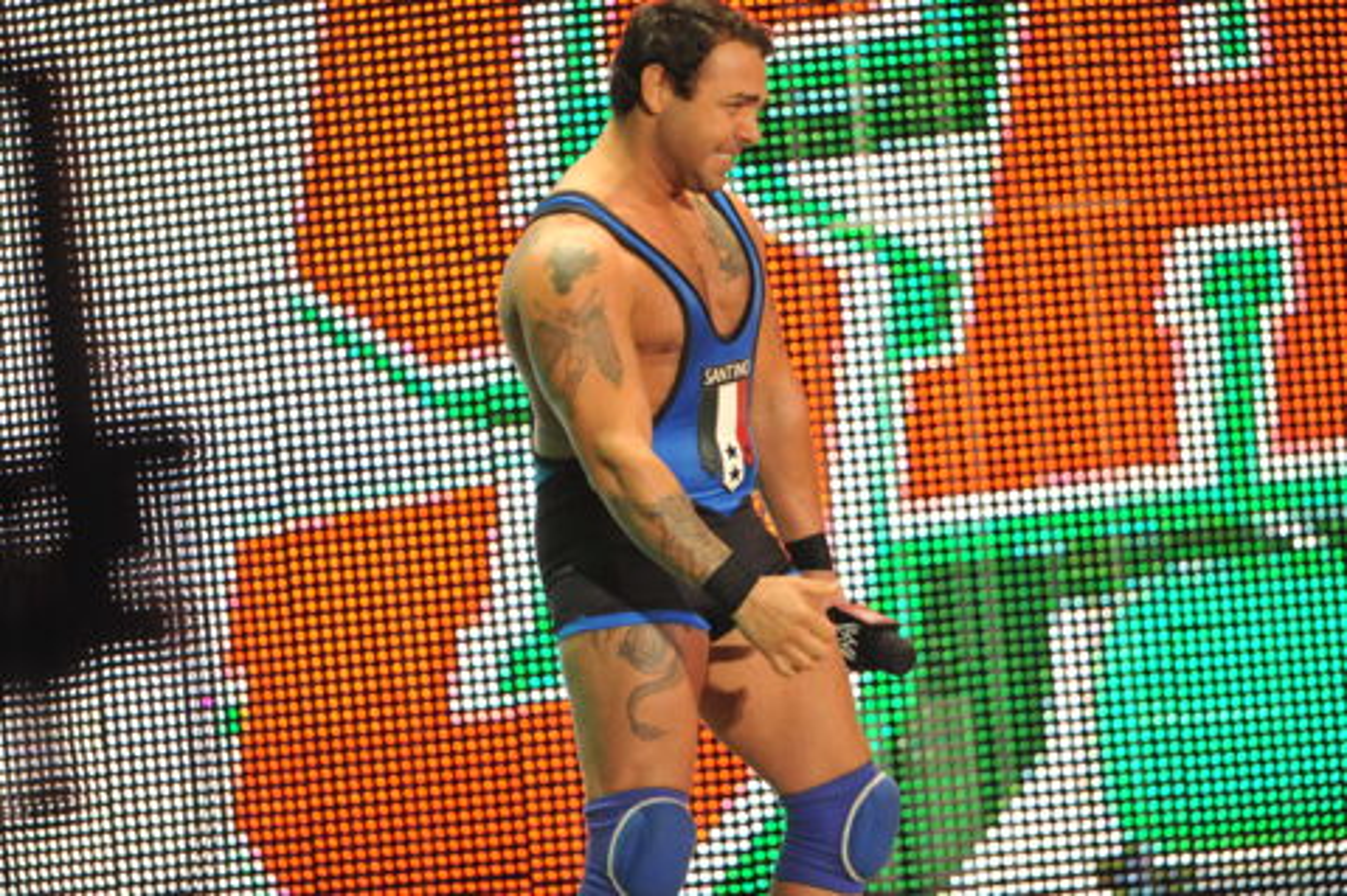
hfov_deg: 6.9
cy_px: 448
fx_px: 11221
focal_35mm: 300
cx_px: 674
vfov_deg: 4.6
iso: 3200
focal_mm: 300
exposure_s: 1/350
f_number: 2.8
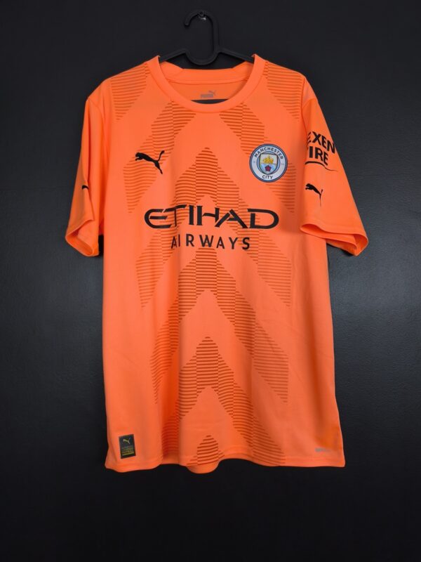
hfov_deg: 58.9
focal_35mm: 23
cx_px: 210
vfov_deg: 73.9
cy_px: 281
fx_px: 373
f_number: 1.6
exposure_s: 1/125
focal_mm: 6.57
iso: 400
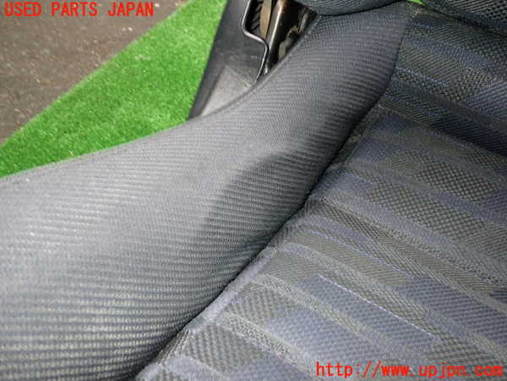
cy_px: 190
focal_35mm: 30
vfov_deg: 46.8
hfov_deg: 60.0
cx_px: 254
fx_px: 439
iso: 200
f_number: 6.3
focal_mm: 5.4
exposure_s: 1/30
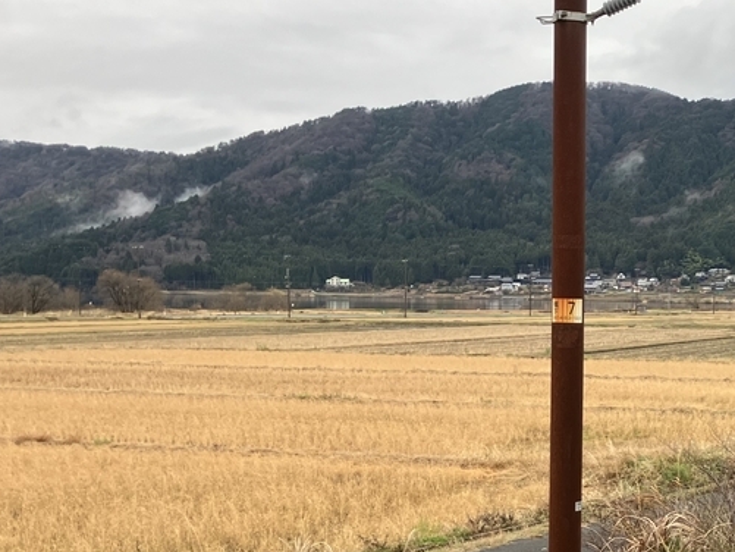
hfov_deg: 27.7
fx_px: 1423
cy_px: 361
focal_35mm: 67
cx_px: 682
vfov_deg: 21.9
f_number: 1.8
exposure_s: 1/129
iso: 25
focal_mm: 3.99
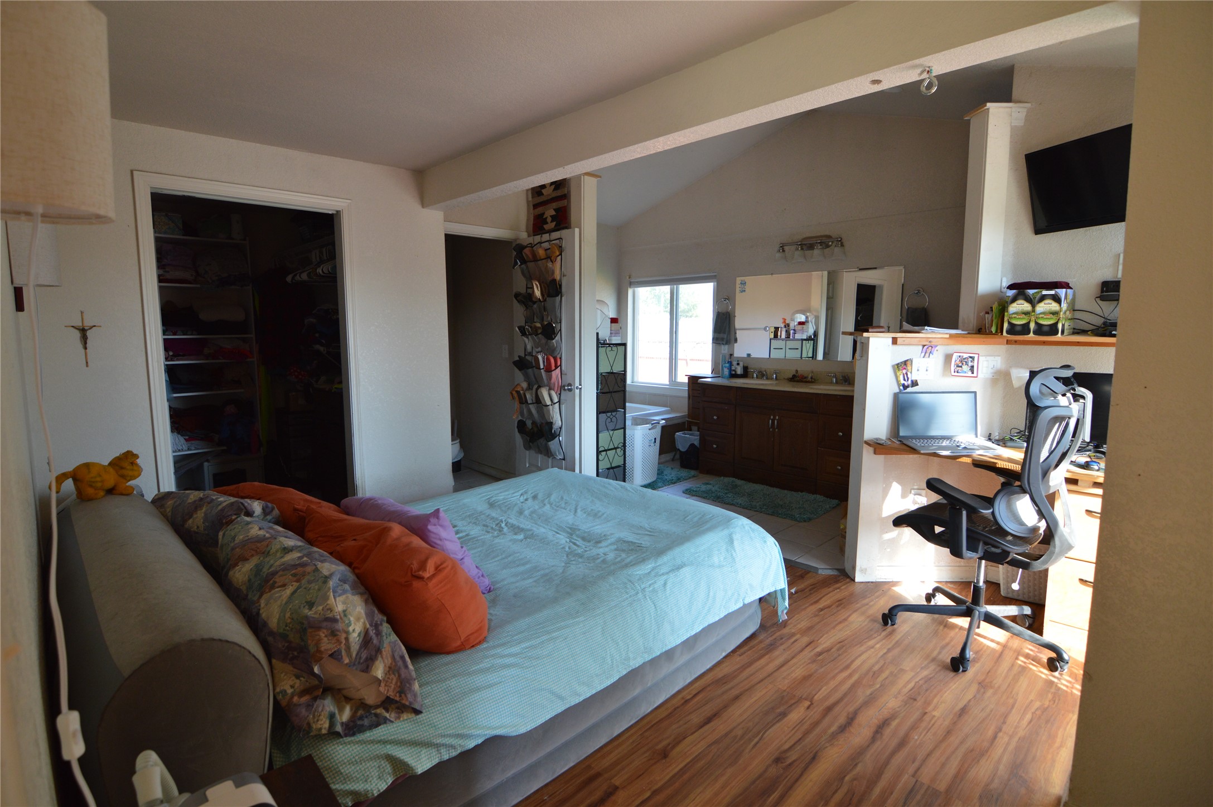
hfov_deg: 95.0
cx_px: 606
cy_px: 404
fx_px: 555
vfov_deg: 72.0
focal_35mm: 16
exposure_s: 1/80
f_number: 4.5
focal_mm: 11
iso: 400
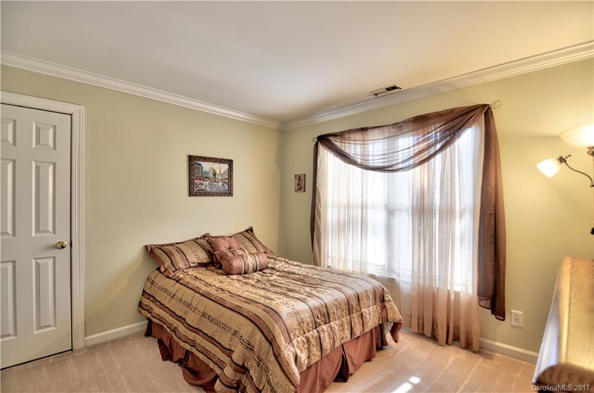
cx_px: 297
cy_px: 196
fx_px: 272
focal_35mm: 16
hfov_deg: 95.1
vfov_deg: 71.7
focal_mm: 11
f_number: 3.5
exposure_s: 1/30
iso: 100
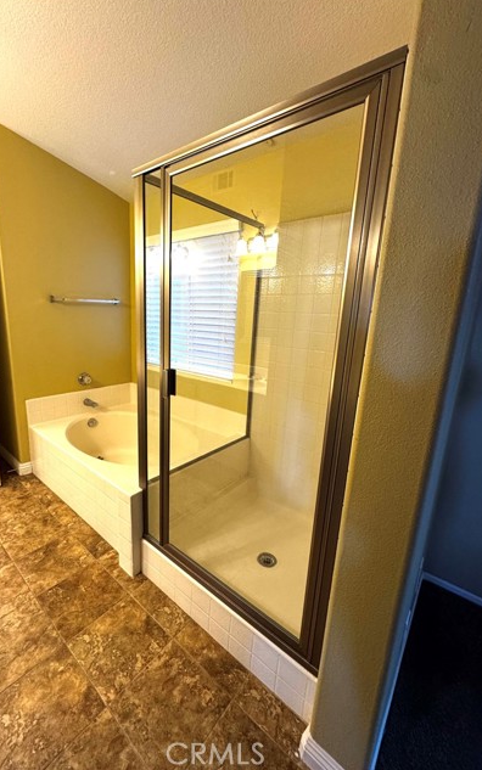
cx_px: 208
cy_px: 382
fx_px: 315
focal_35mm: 15
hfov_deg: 74.4
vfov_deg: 101.4
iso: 320
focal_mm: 2.22
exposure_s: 1/60
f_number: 2.2
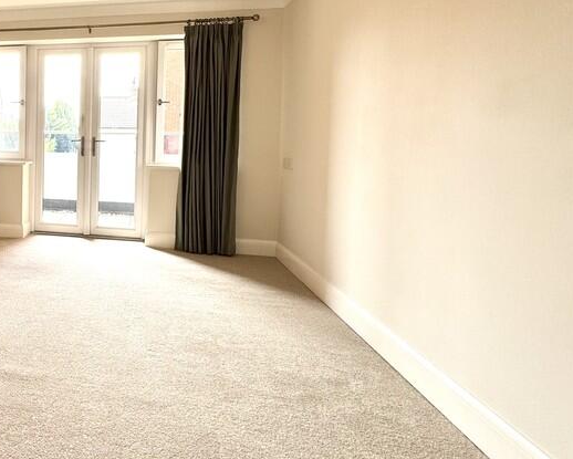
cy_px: 158
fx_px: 458
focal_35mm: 27
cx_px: 37
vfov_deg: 52.3
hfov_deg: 54.1
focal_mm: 2.22
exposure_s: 1/99
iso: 50
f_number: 2.2
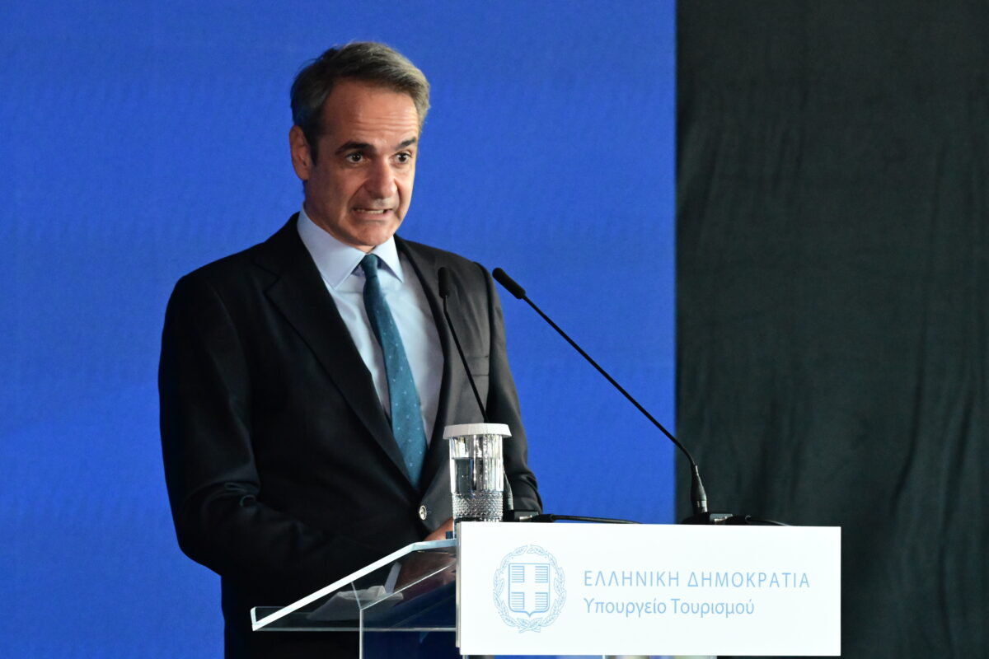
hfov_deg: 6.9
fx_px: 8241
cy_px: 330
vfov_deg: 4.6
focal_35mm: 300
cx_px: 494
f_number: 5
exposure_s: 1/640
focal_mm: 200
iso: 8000
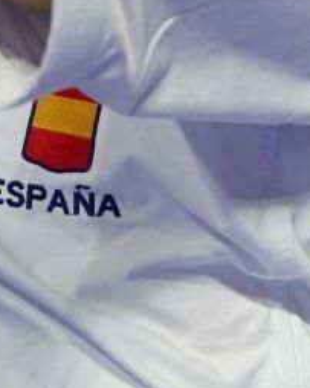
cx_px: 63
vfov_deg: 0.7
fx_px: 30536
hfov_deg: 0.6
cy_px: 189
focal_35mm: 2661
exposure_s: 1/500
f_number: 2.8
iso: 800
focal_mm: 400
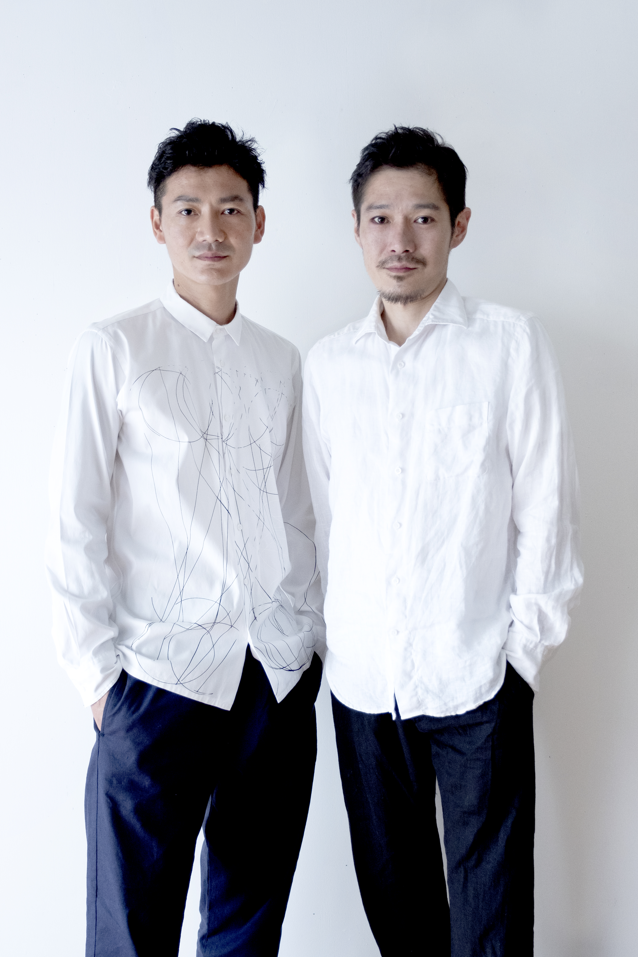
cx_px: 324
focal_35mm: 36
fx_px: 957
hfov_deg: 36.9
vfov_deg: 53.1
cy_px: 472
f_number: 2.8
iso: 800
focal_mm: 23.4
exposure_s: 1/15
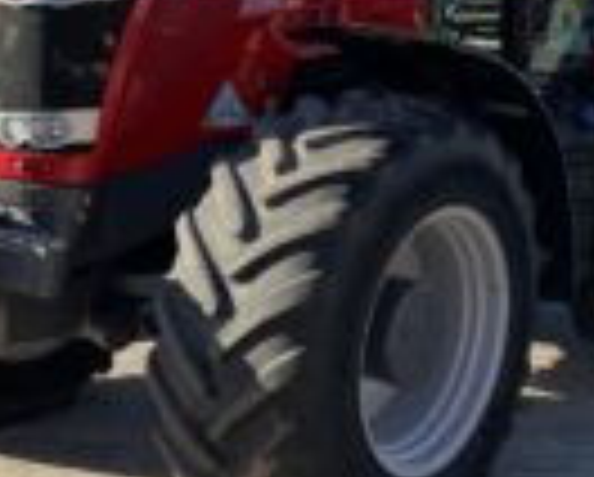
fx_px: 1356
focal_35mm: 77
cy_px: 112
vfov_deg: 19.8
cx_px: 432
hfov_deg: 24.5
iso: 16
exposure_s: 1/1035
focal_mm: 3
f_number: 1.8
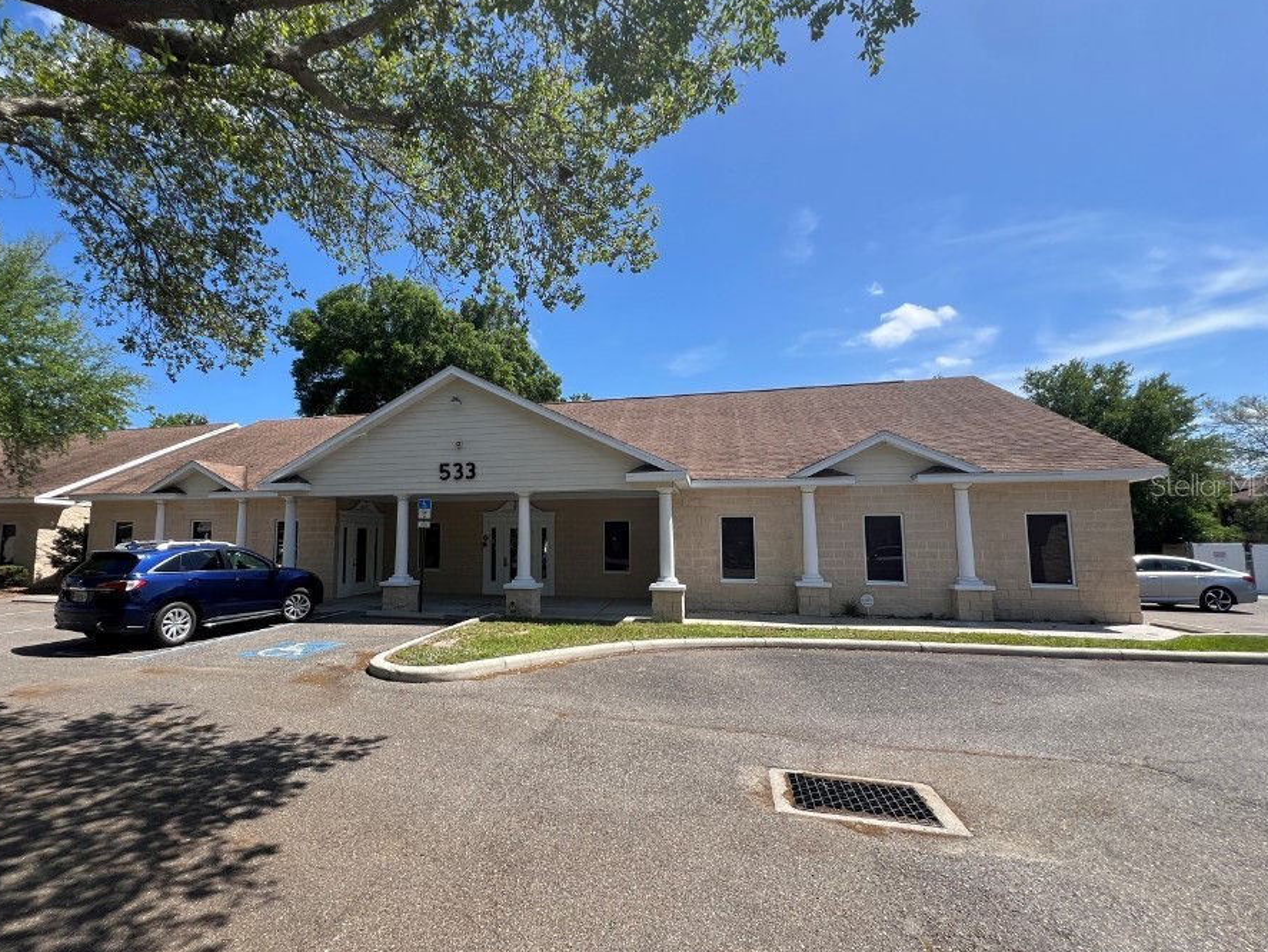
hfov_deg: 97.6
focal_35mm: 15
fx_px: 550
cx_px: 553
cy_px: 485
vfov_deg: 81.8
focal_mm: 1.57
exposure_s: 1/1193
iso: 32
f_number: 1.8
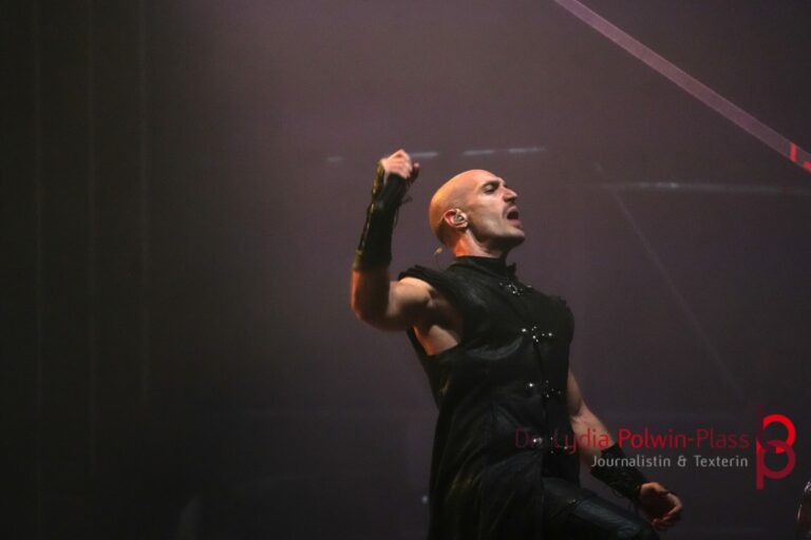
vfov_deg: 4.1
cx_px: 406
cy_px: 270
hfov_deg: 6.2
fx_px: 7535
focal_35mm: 334
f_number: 6.3
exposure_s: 1/200
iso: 6400
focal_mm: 223
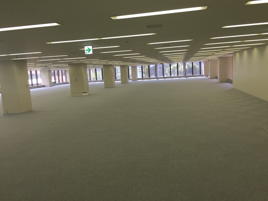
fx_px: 225
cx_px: 134
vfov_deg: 48.2
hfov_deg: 61.7
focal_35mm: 29
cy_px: 100
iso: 32
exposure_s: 1/40
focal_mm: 4.15
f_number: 2.2
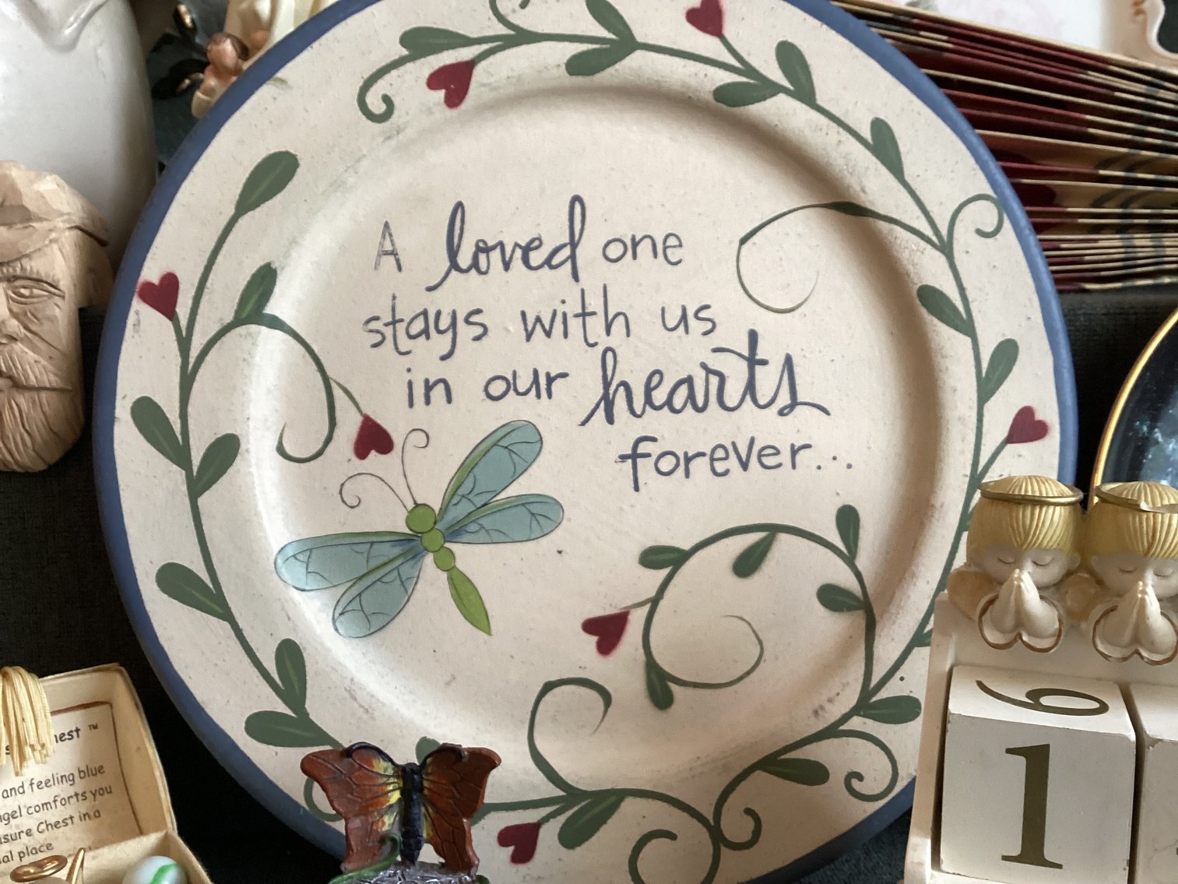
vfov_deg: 45.4
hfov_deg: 58.3
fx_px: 1055
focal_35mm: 31
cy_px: 442
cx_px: 589
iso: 125
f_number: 2.4
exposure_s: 1/50
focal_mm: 3.3
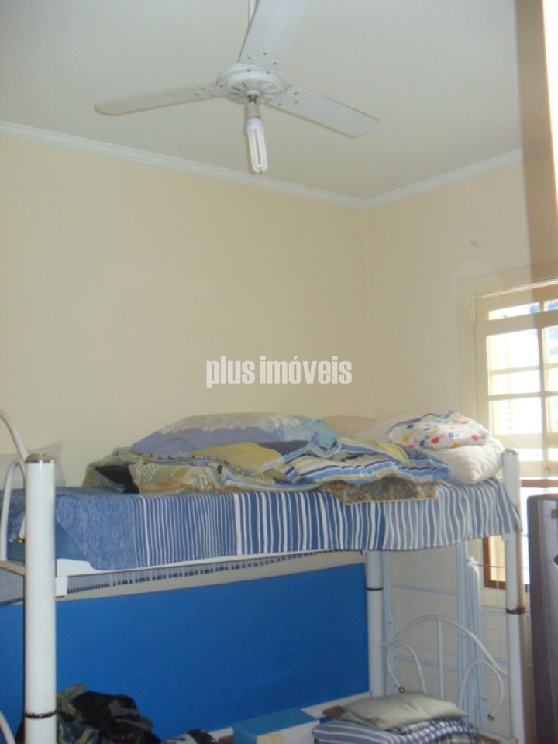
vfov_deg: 52.6
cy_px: 372
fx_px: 752
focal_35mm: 35
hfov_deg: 40.7
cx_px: 279
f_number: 3
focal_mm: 6.3
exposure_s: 1/45
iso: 200
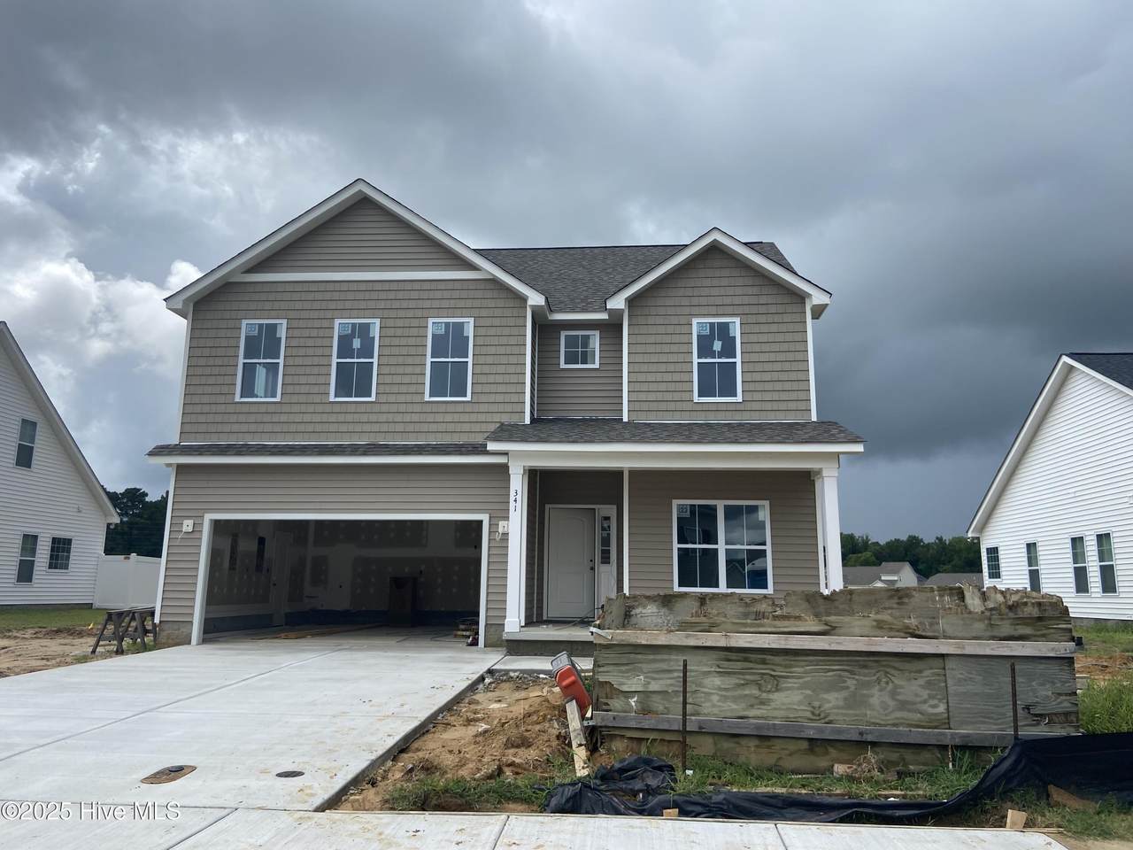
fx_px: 851
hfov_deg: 67.3
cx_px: 566
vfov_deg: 53.1
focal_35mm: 26
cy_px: 425
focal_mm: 4.25
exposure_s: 1/2890
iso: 32
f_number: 1.8
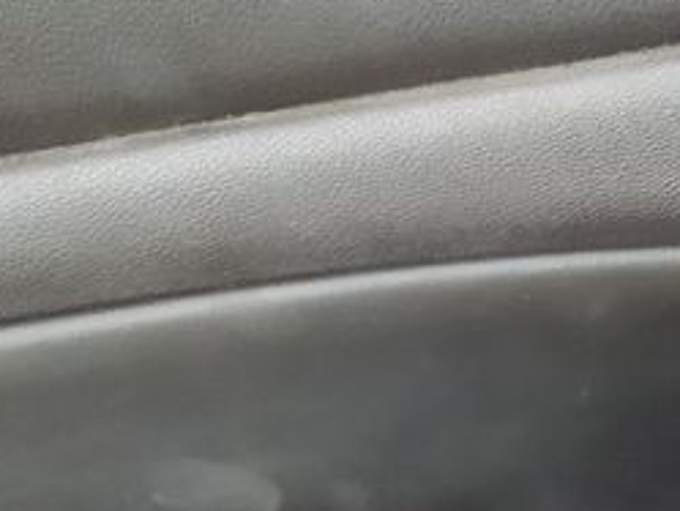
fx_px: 2555
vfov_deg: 11.3
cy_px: 511
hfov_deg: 13.6
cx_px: 1207
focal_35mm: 130
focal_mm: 4.71
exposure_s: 1/20
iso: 875
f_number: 1.79
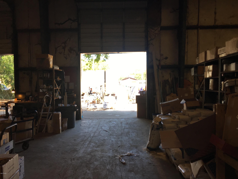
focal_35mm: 29
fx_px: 199
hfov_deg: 61.7
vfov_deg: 48.2
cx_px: 119
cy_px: 90
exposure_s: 1/120
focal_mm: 4.15
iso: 40
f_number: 2.2
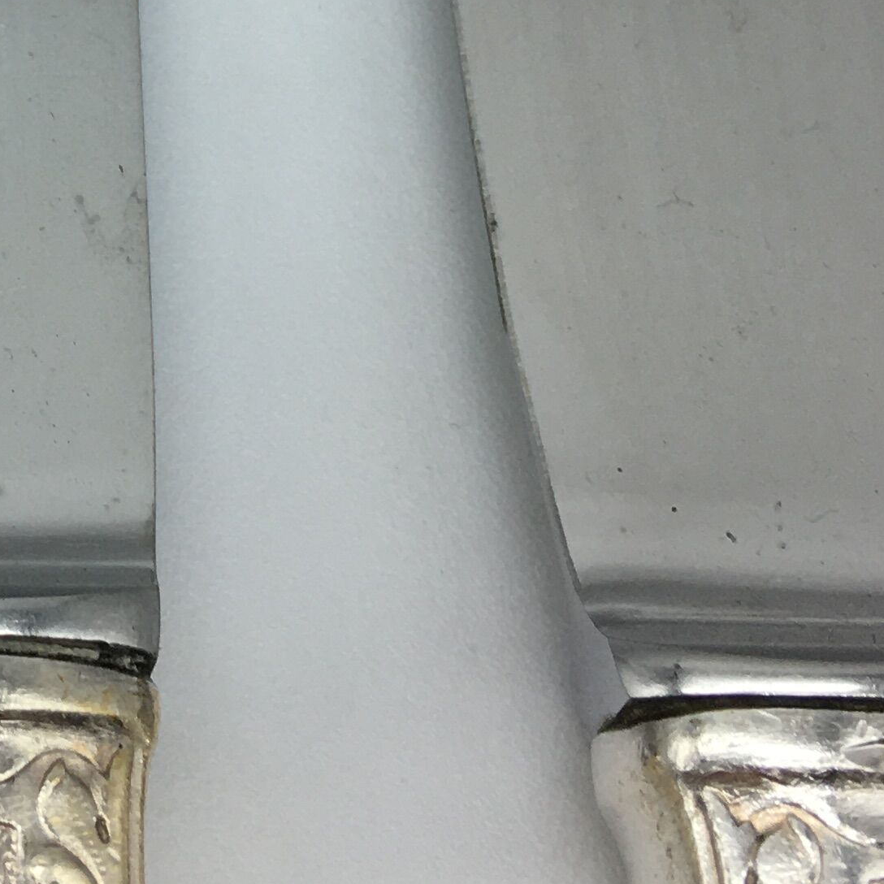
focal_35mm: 95
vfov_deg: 17.0
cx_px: -245
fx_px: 2745
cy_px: -317
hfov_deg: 17.3
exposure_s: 1/279
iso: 25
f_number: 2.2
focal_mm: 4.15
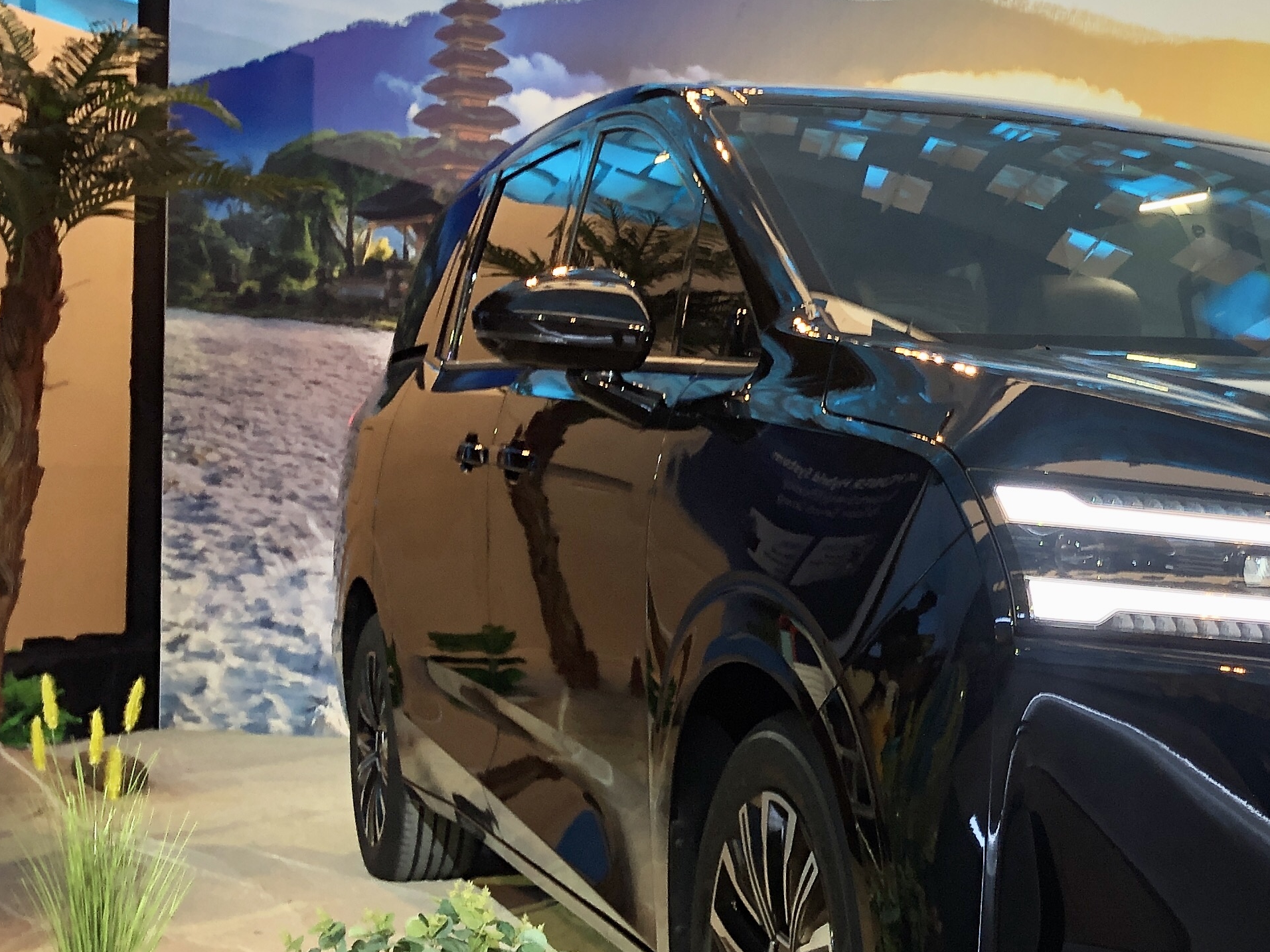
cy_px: 587
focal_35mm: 59
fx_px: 2165
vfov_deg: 24.8
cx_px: 1056
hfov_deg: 31.7
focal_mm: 4
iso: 160
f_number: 1.8
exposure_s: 1/101
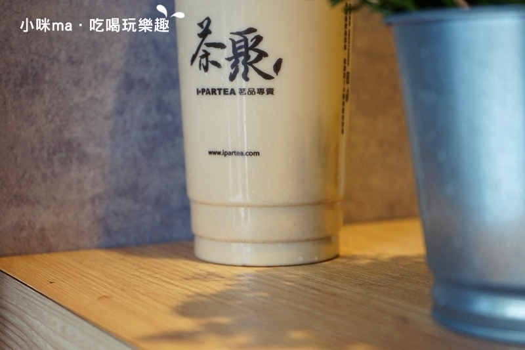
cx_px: 262
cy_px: 175
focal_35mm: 70
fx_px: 1021
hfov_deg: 28.8
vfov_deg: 19.4
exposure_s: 1/80
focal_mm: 70
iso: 1250
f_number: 5.6
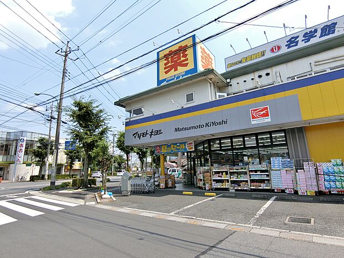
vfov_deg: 68.7
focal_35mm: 19
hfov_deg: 84.7
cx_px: 172
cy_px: 129
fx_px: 189
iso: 80
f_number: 2.7
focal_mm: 4.06
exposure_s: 1/1000
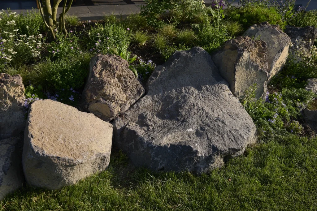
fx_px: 343
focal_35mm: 39
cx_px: 158
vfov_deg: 34.2
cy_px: 106
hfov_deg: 49.6
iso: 100
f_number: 4
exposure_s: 1/500
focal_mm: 39
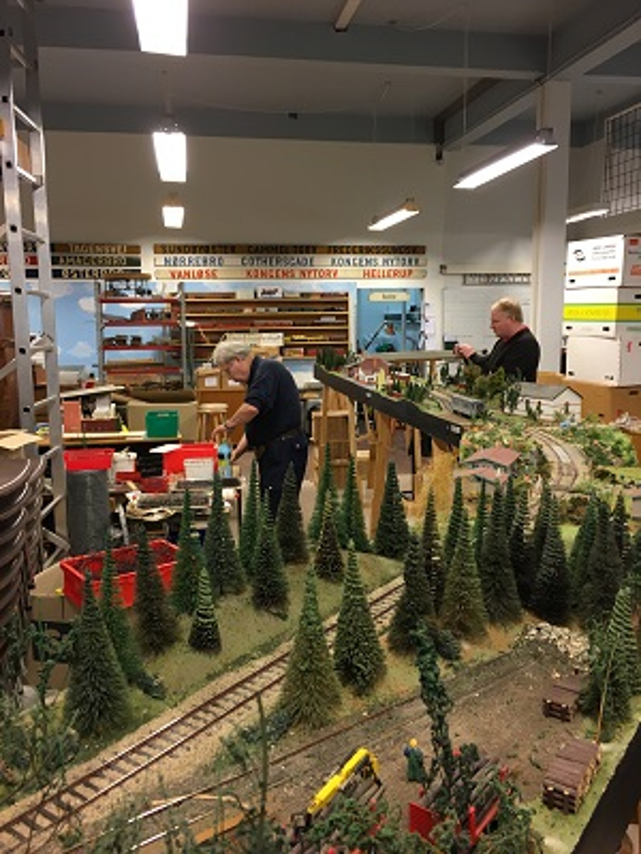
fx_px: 716
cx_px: 320
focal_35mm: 29
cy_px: 427
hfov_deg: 48.2
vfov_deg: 61.7
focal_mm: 4.15
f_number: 2.2
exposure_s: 1/33
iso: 80
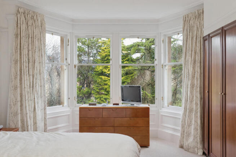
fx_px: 229
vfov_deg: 37.9
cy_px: 78
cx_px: 118
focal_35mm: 35
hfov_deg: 54.4
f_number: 8
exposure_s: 1/50
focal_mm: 35
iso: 3200
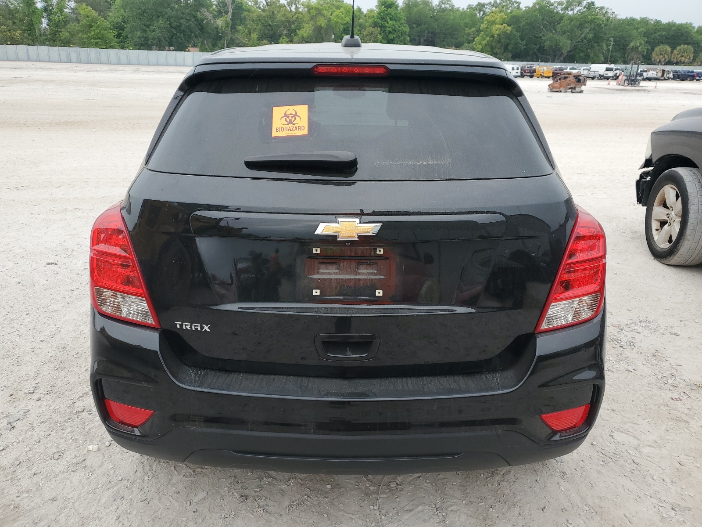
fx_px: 527
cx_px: 351
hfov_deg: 67.3
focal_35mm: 26
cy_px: 264
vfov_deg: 53.1
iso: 50
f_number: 1.5
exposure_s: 1/400
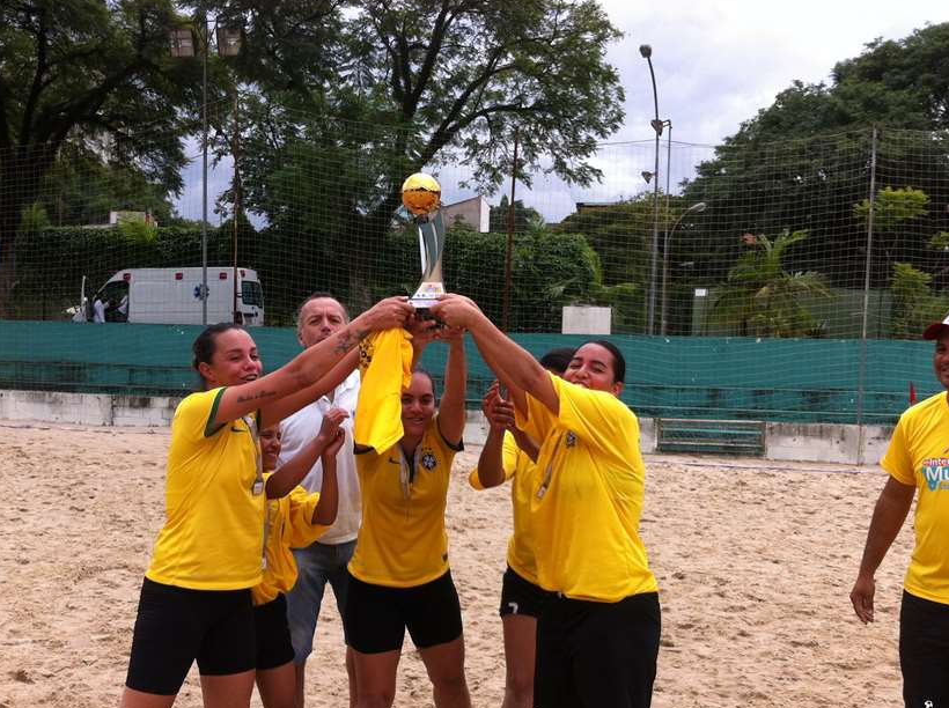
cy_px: 407
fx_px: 1122
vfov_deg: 35.0
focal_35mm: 41
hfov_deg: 45.8
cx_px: 459
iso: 80
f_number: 2.8
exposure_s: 1/1117
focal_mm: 3.85
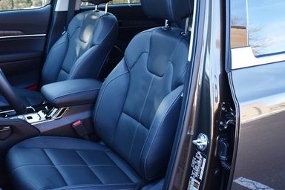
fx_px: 356
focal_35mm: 45
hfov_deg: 43.6
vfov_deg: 29.8
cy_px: 82
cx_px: 135
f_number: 3.5
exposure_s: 1/250
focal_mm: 18
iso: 500
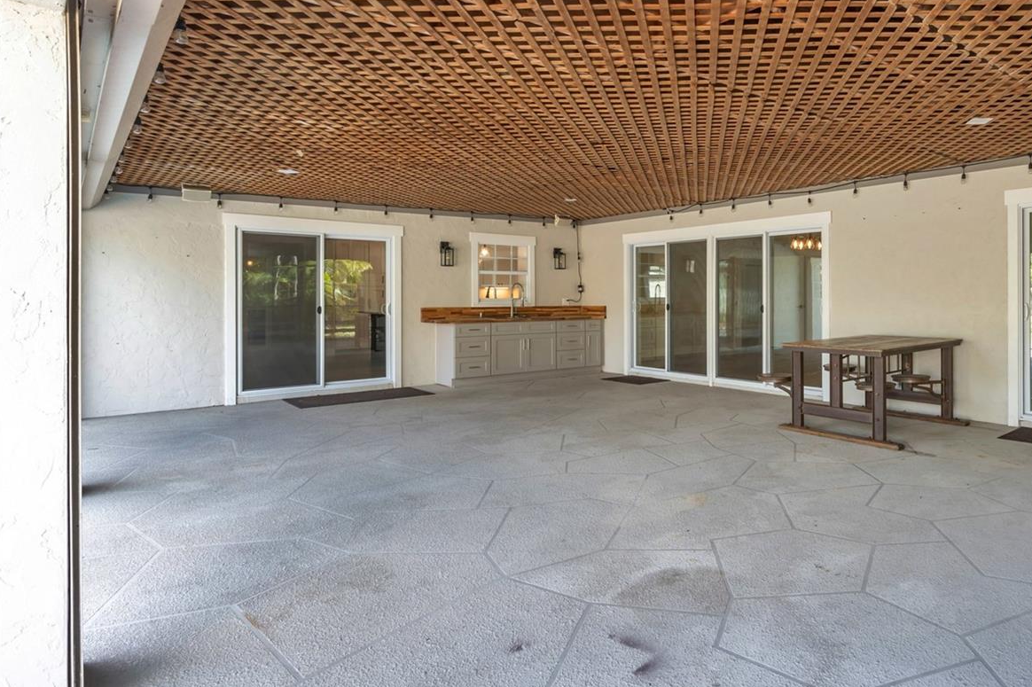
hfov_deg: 75.6
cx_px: 705
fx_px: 630
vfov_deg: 57.0
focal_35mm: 22
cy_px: 298
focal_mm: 16
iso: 200
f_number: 9
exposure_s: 1/15
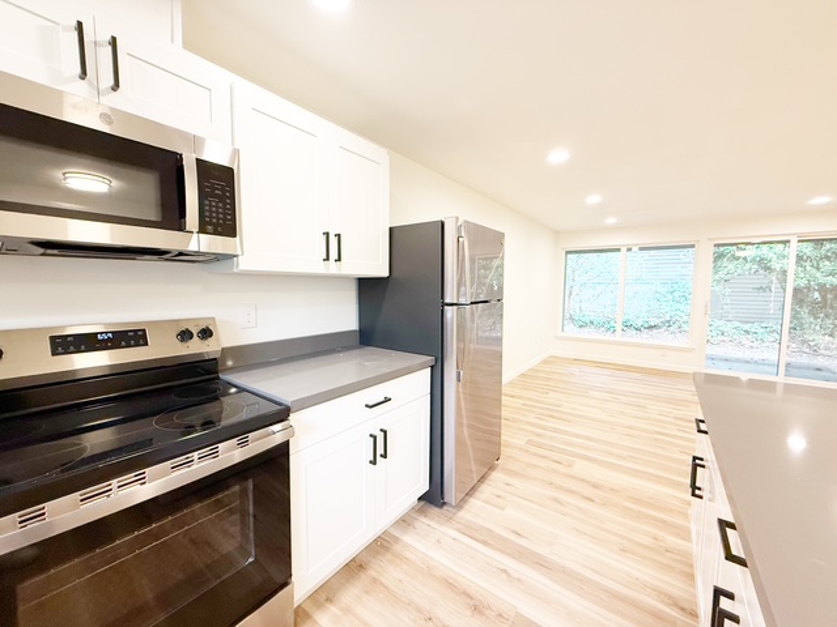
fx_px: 339
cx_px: 418
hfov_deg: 102.1
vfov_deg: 85.7
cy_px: 314
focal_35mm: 14
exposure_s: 1/120
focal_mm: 2.22
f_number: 2.2
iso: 320
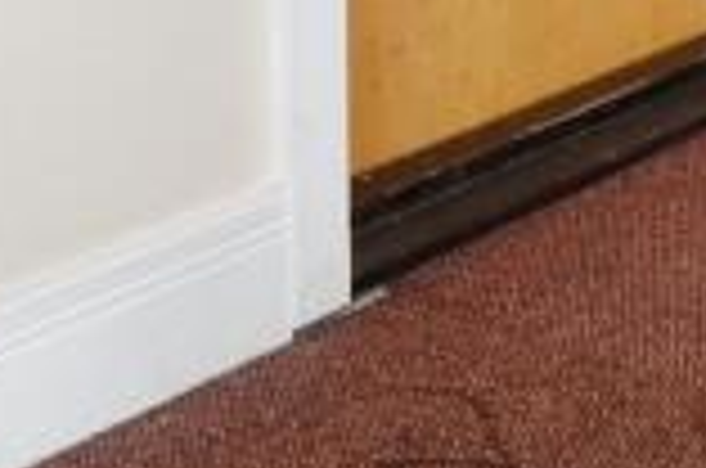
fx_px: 1918
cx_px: 868
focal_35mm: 98
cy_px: -637
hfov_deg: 19.5
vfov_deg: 11.6
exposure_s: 1/80
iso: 400
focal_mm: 10
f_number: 4.5
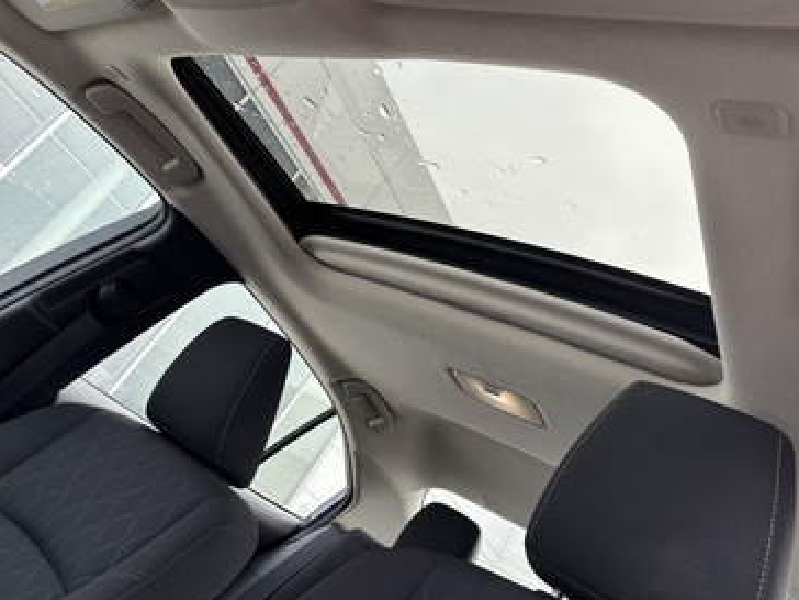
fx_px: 692
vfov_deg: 46.8
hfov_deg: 60.0
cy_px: 287
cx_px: 389
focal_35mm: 30
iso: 50
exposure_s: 1/662
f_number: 1.6
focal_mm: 5.96
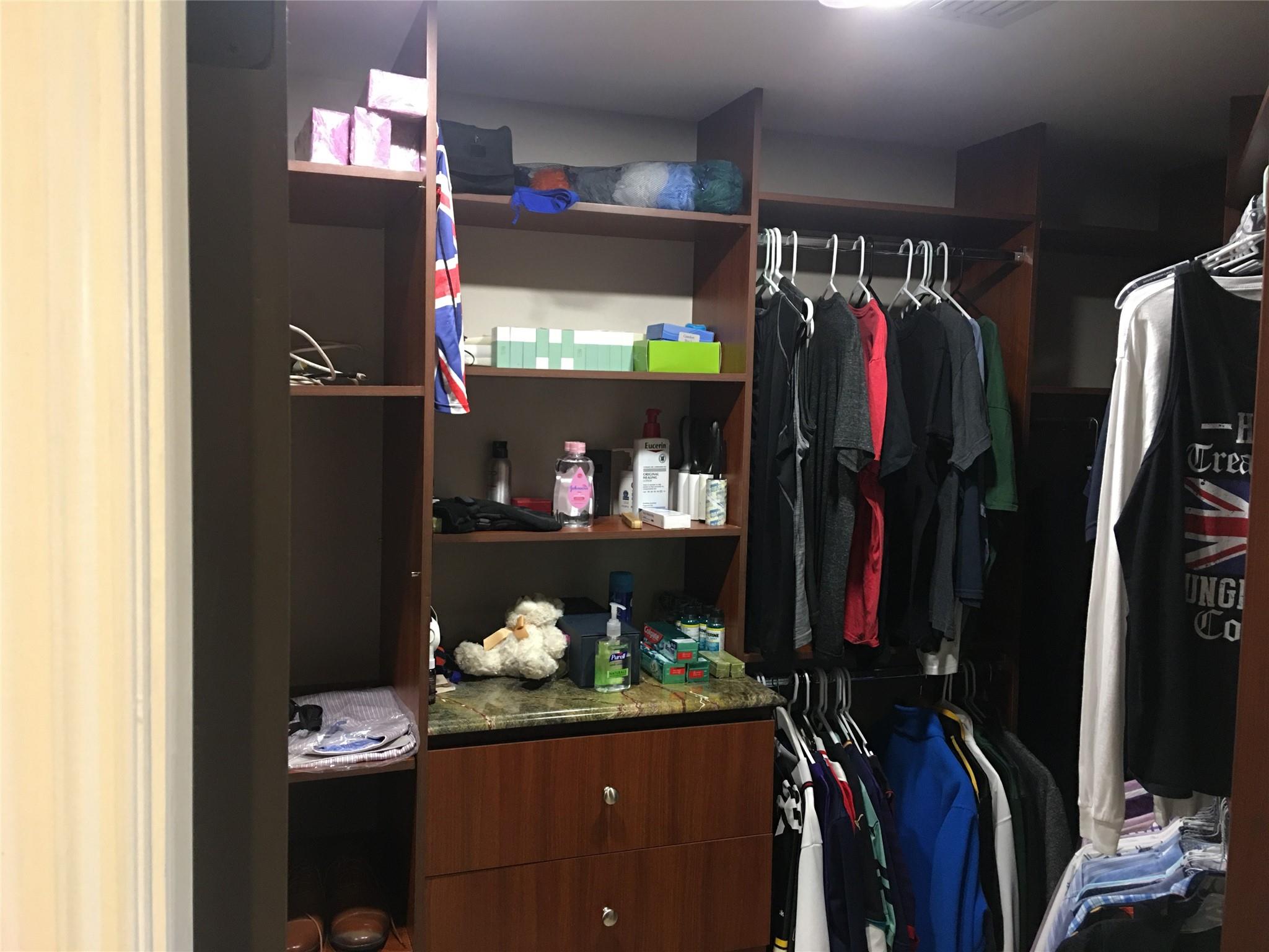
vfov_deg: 48.2
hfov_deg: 61.7
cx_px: 634
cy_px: 476
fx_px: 1063
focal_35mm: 29
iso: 100
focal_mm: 4.15
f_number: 2.2
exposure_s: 1/15
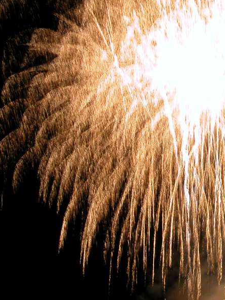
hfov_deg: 18.7
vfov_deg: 24.8
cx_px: 243
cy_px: 23
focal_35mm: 76
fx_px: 658
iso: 100
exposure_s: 2
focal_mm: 8.9
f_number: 8
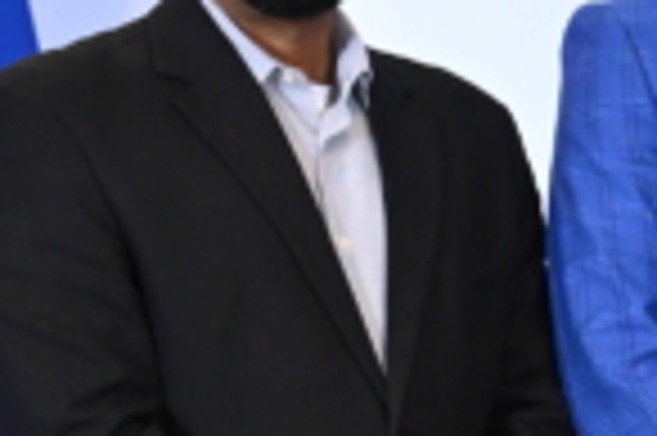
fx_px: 4484
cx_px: 1256
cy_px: 411
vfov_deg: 5.6
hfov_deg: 8.0
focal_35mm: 246
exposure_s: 1/100
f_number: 4
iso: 1250
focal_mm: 35
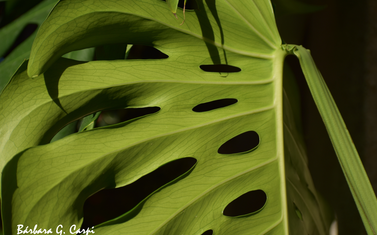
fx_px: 1110
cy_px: 117
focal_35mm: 108
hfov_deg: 19.3
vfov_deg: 12.1
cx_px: 190
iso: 100
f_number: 4.5
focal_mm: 70
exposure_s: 1/640
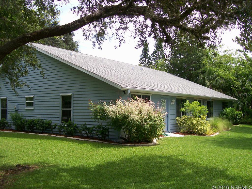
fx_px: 262
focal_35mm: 36
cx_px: 126
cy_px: 94
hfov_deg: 51.4
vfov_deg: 39.7
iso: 80
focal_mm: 6
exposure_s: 1/667
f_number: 2.7
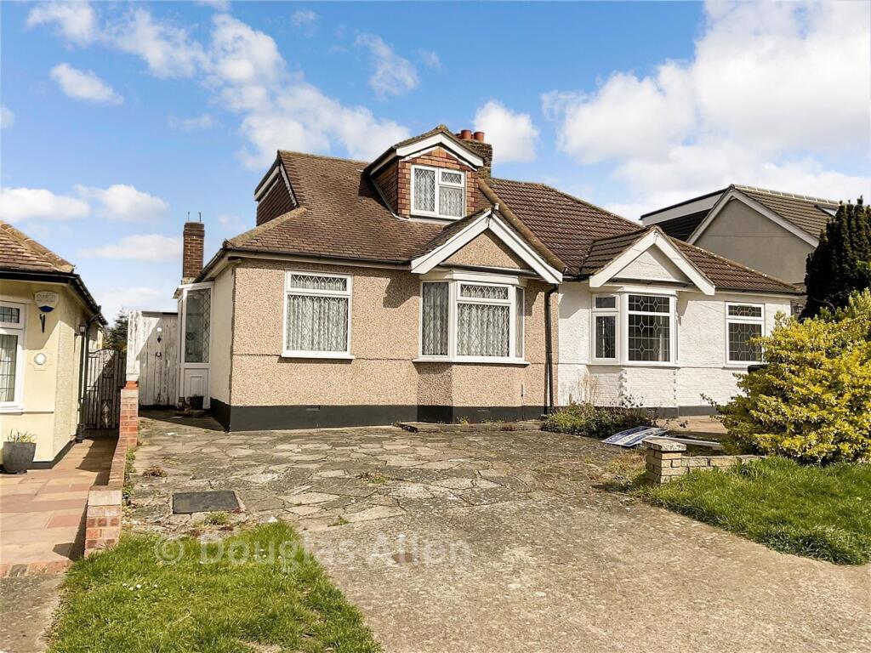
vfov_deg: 48.2
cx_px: 436
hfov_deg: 61.7
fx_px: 730
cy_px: 326
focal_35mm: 29
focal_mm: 3
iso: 16
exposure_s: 1/3800
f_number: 1.8
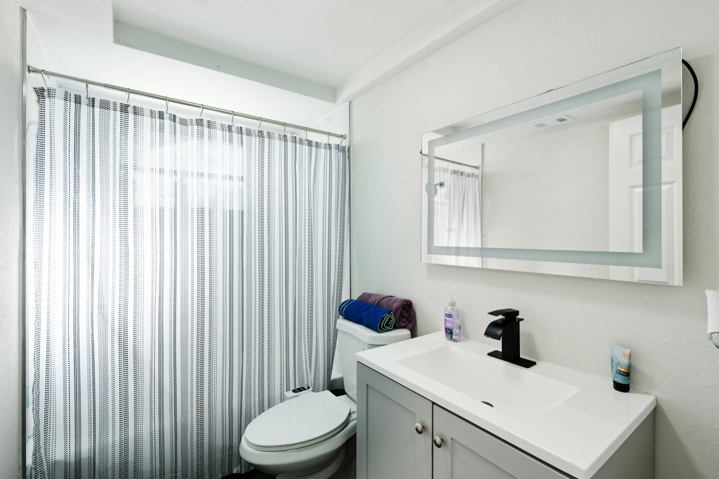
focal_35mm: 16
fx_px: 320
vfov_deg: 73.7
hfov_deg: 96.7
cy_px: 240
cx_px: 360
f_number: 8
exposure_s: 1/100
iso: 400
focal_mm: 16
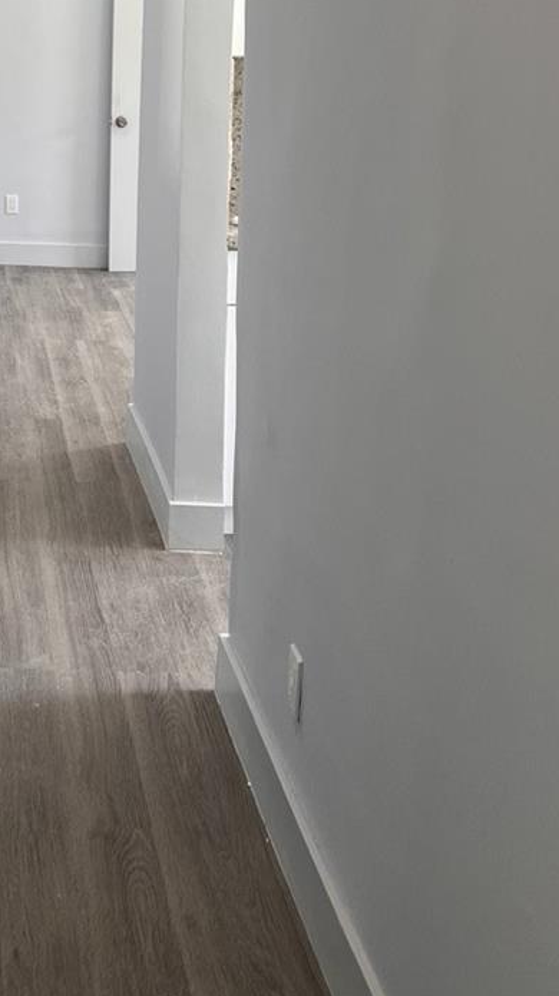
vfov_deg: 40.2
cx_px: 0
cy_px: 185
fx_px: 1292
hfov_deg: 23.4
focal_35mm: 49
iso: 64
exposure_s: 1/120
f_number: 1.5
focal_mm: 5.7
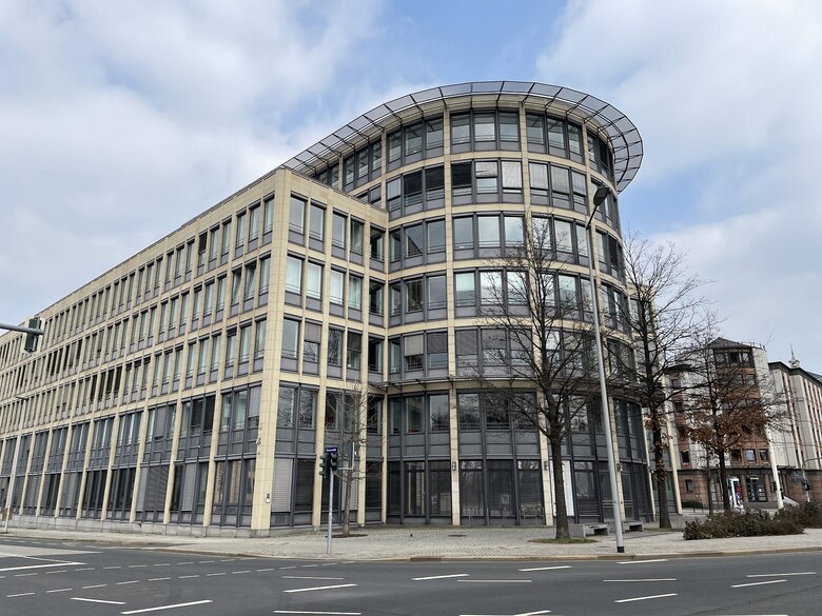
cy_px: 308
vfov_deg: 53.1
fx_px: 617
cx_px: 411
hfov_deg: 67.3
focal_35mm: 26
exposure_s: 1/3610
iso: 32
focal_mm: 4.2
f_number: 1.6
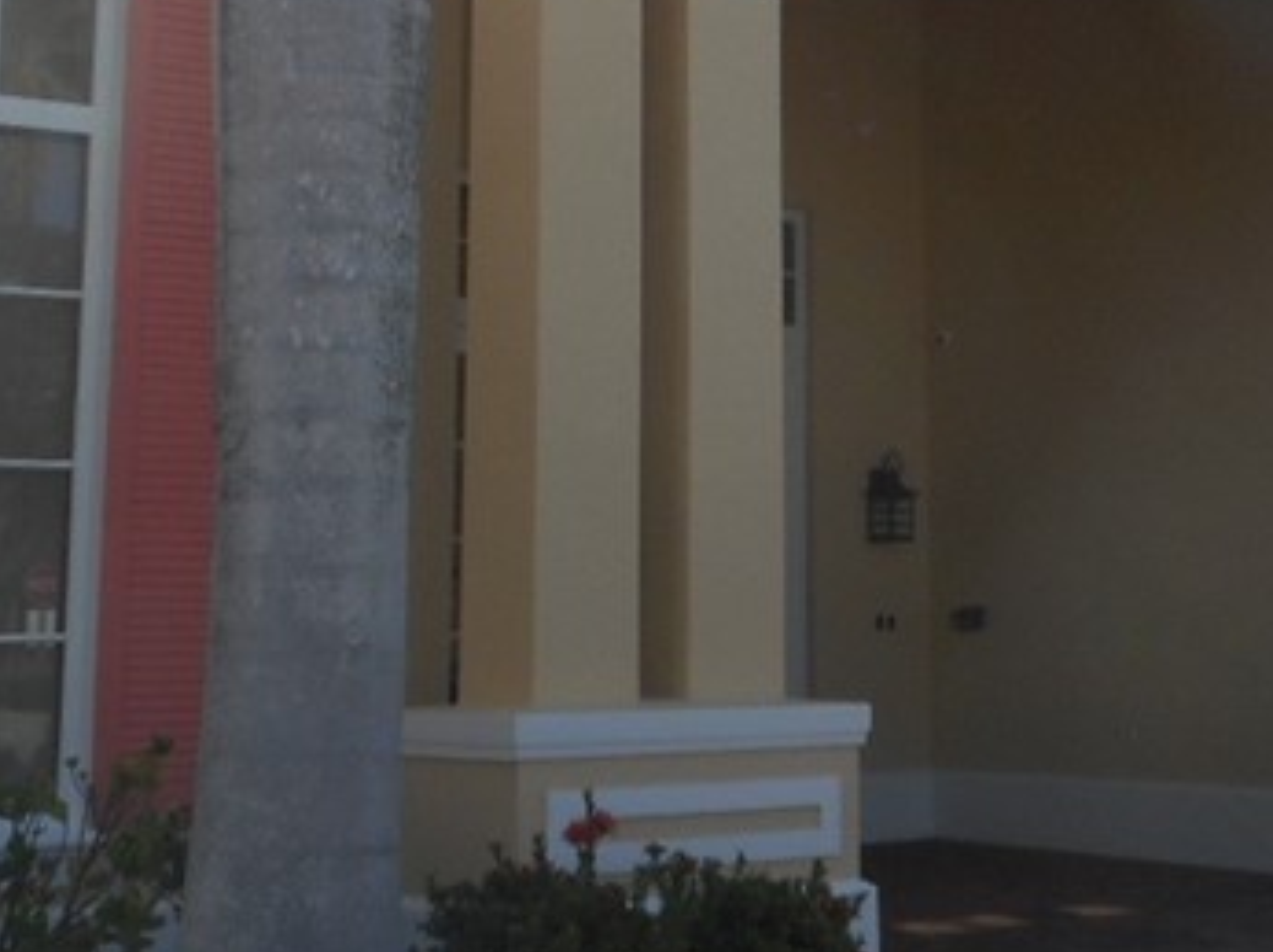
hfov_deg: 26.2
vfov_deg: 19.3
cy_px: 4
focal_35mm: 74
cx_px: 817
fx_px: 2719
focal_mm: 4.5
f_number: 3.7
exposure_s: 1/640
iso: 80
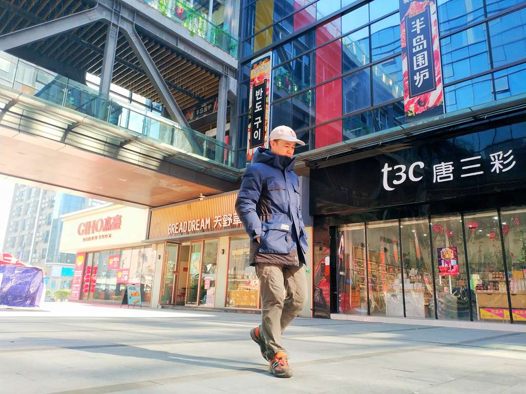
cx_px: 263
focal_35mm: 32
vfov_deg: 44.2
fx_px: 486
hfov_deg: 56.8
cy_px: 197
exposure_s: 1/203
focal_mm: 4.5
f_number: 2
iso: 180
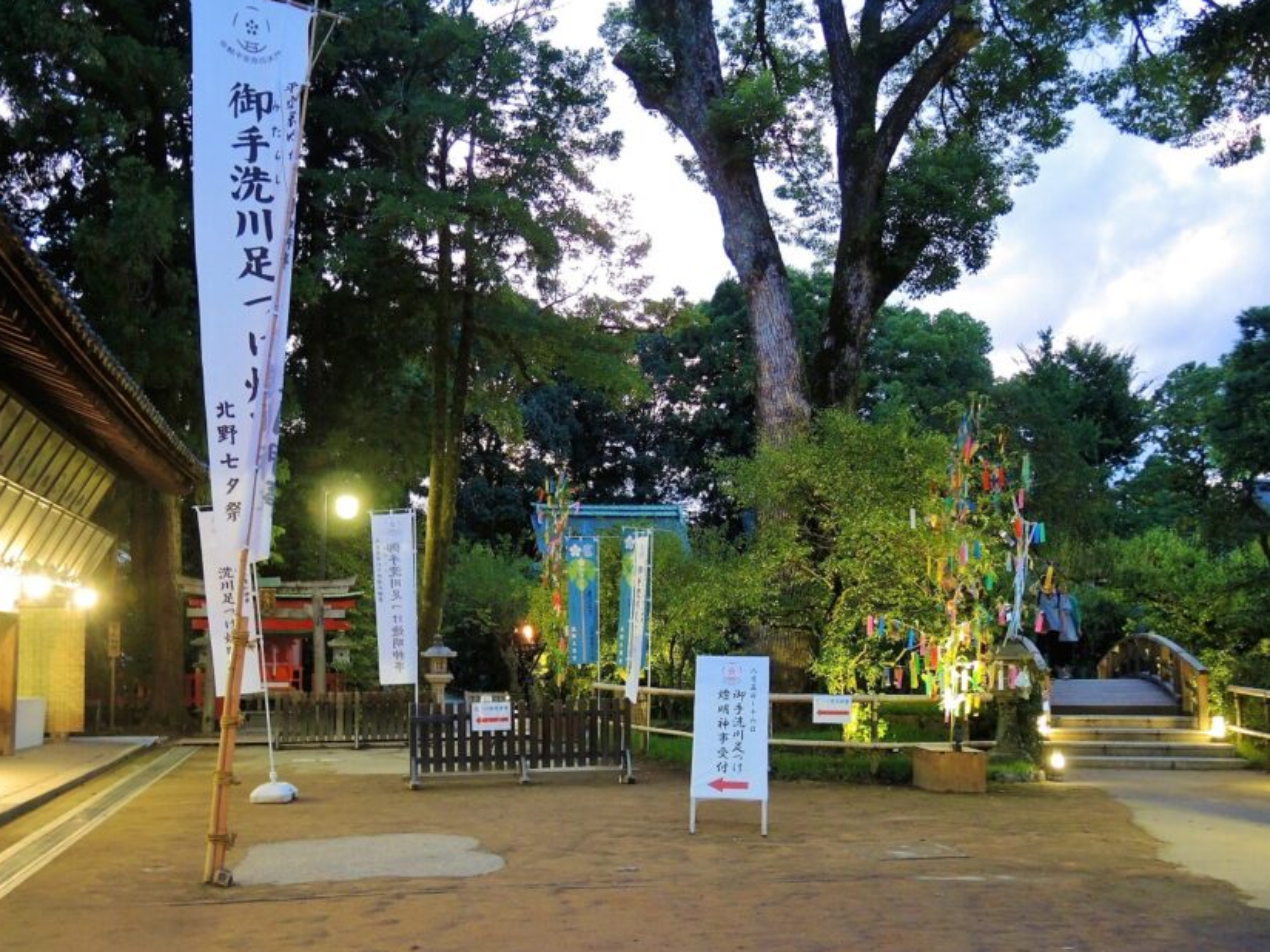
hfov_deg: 53.9
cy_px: 573
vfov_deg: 41.6
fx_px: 1247
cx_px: 578
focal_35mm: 34
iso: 400
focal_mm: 6
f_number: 2
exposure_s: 1/20
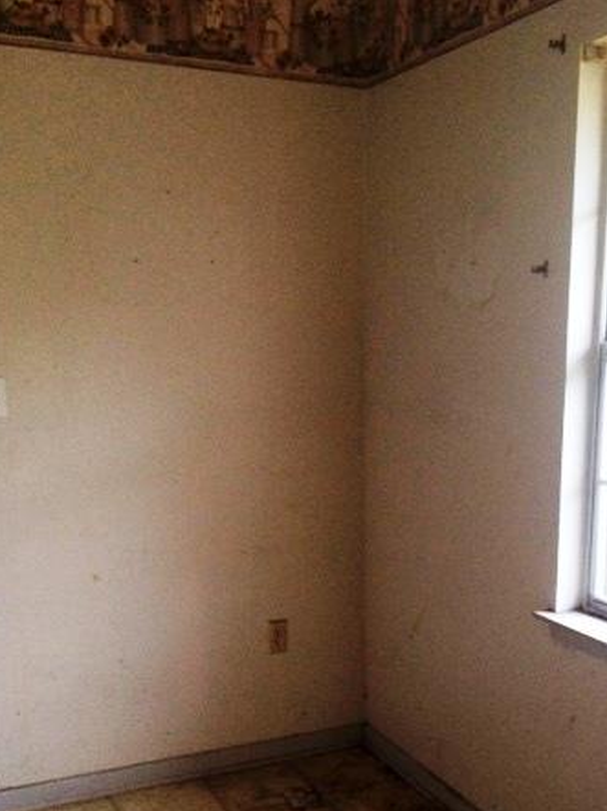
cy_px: 554
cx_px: 372
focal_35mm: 42
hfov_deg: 34.2
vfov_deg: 44.0
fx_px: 983
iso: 200
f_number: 2.2
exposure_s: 1/30
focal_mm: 4.15
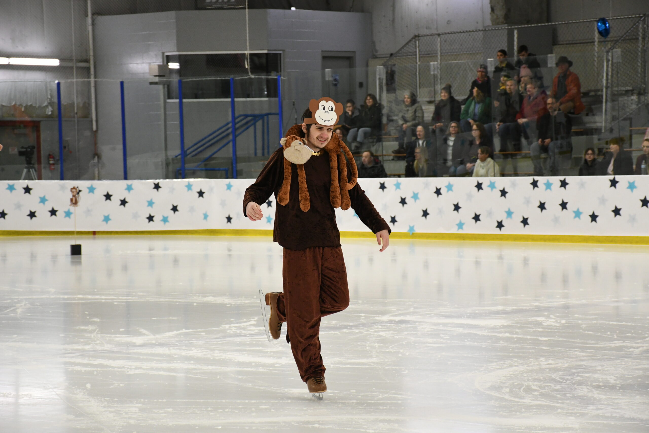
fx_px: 2299
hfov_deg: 16.1
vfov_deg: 10.8
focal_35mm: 128
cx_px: 324
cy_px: 216
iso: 2500
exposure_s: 1/160
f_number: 6.3
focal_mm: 85
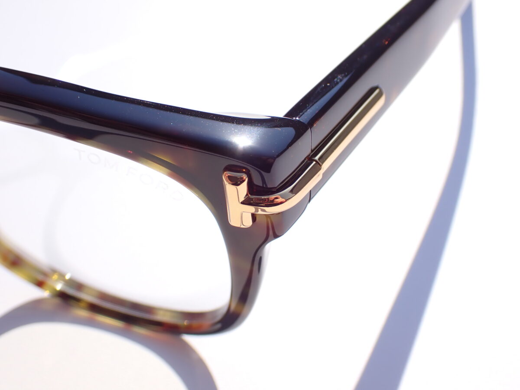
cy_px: 195
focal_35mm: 47
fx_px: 706
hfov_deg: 40.4
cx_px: 260
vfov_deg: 30.9
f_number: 4.5
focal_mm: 8.4
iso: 100
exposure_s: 1/800
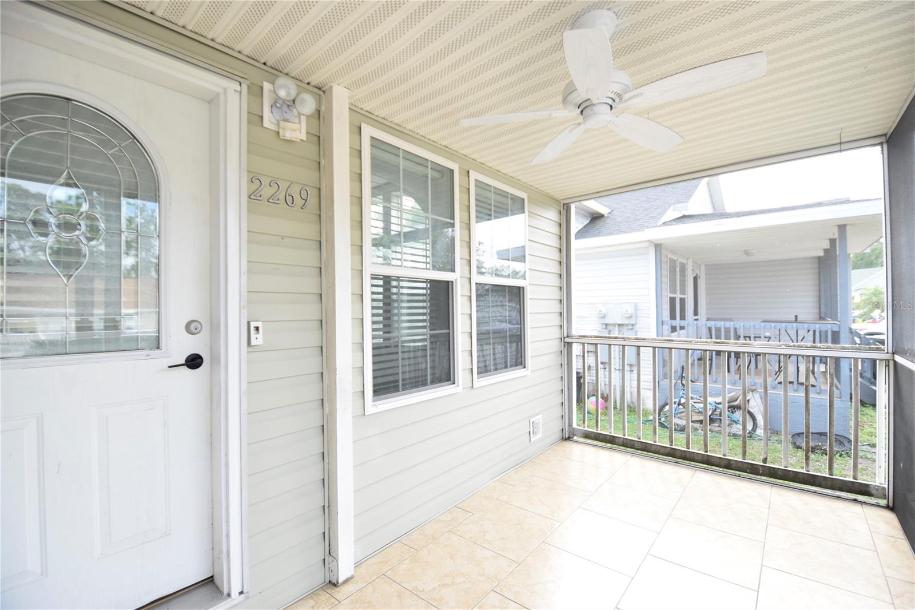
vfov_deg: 77.3
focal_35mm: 15
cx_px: 458
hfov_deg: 100.4
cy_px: 305
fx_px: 381
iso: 400
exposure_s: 1/200
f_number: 7.1
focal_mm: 10
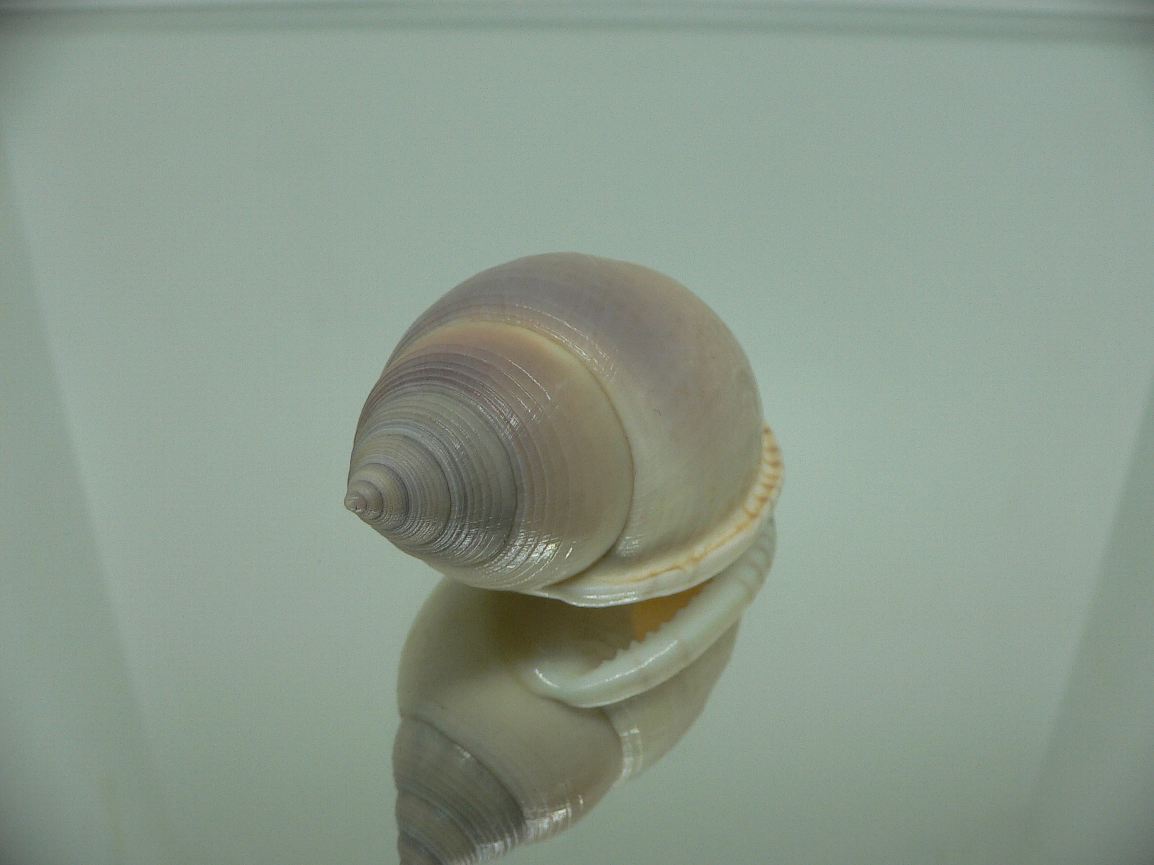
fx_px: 1167
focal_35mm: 35
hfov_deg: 52.6
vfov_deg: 40.7
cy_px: 432
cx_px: 577
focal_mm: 4.6
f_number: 2.8
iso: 100
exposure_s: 1/60
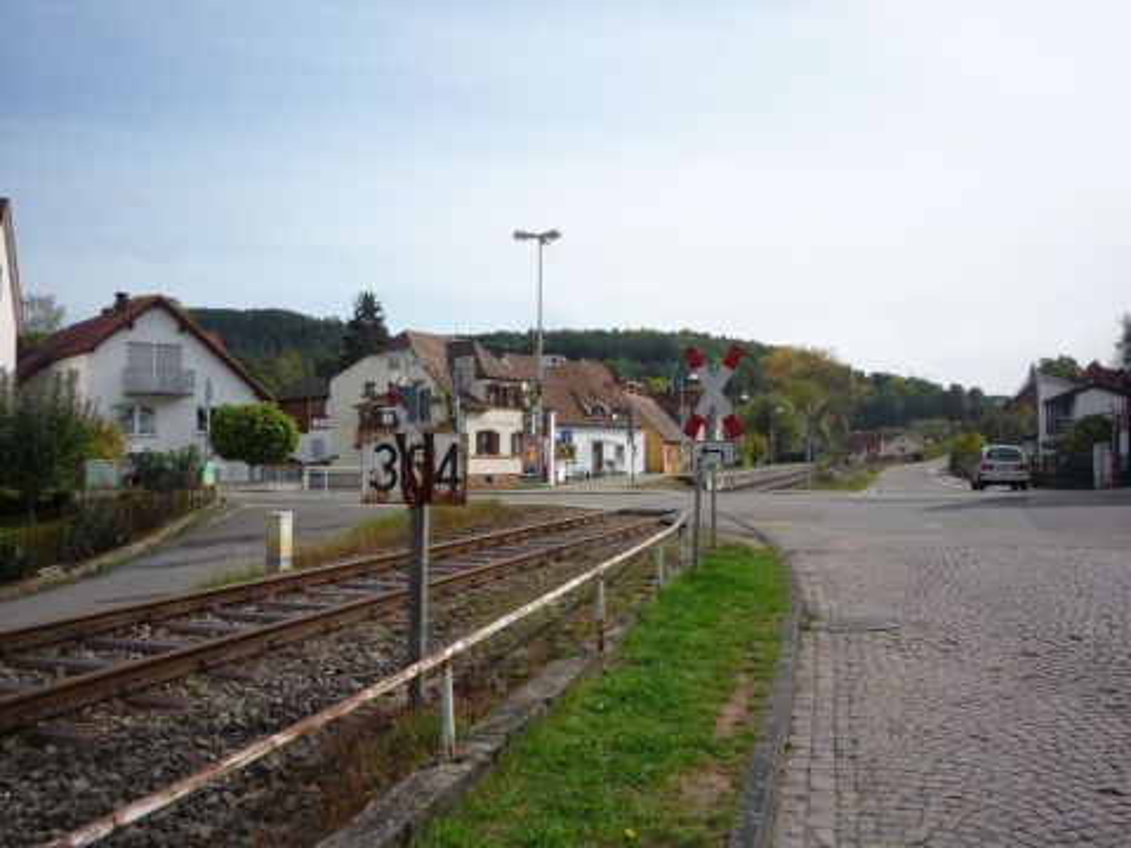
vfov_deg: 44.2
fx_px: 1046
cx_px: 566
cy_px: 424
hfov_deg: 56.8
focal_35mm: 32
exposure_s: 1/400
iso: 100
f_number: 5.6
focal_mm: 5.2
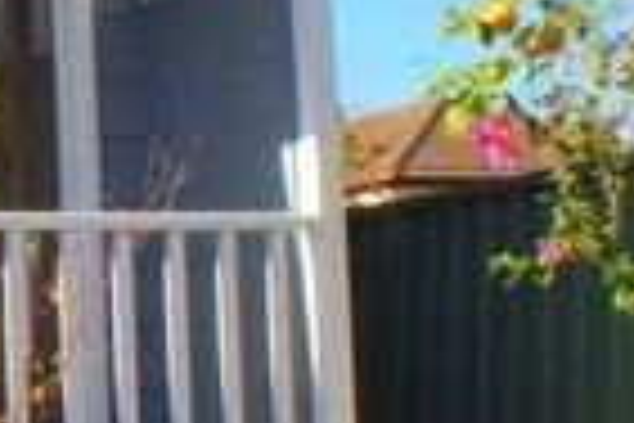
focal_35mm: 130
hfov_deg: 14.5
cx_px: -378
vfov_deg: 10.5
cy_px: 83
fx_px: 2289
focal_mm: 26
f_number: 29
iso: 2500
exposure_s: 1/200
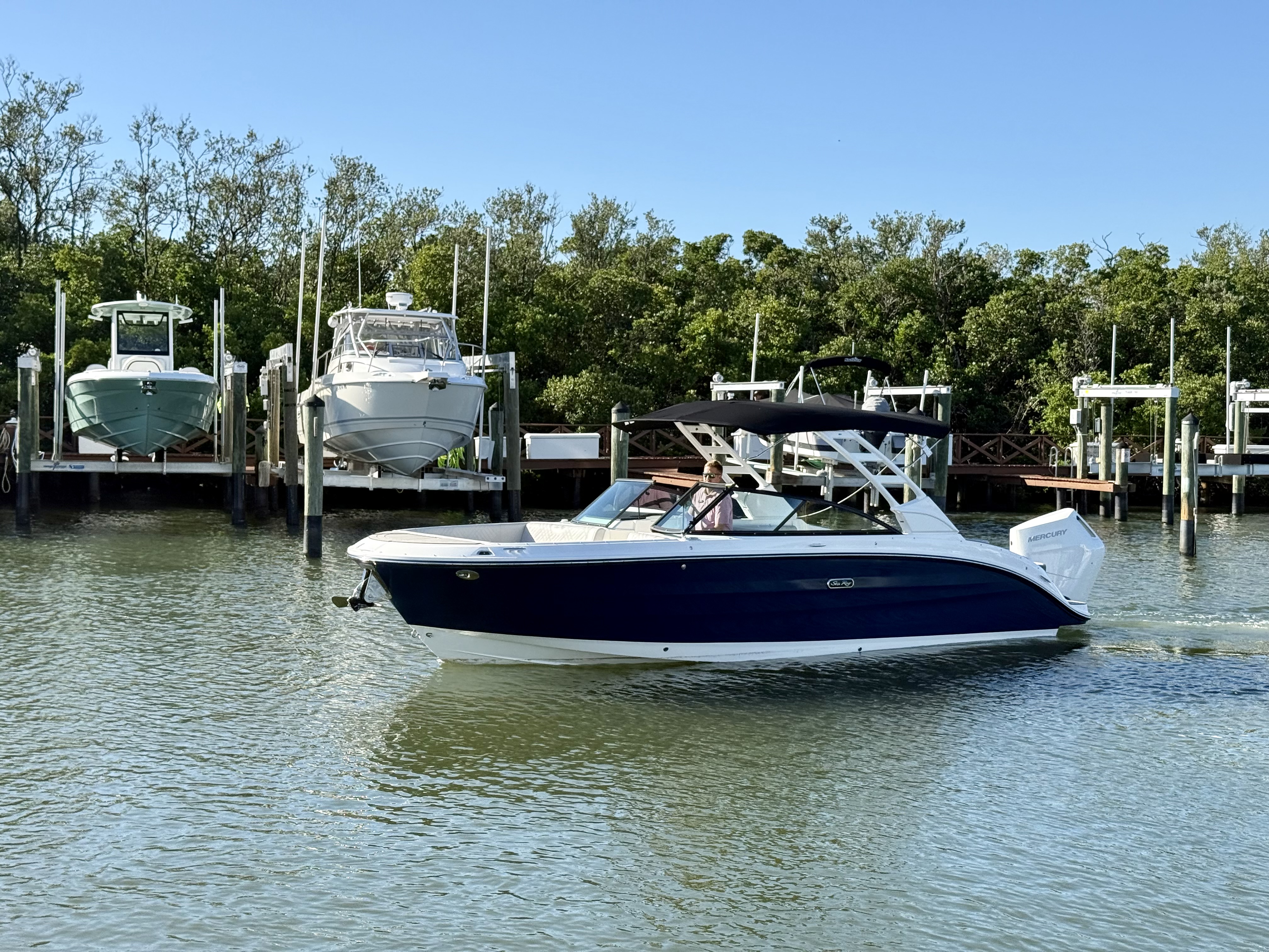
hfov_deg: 39.7
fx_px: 1760
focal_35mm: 48
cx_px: 634
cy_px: 476
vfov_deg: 30.3
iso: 64
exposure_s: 1/3226
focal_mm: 6.76
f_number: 1.78
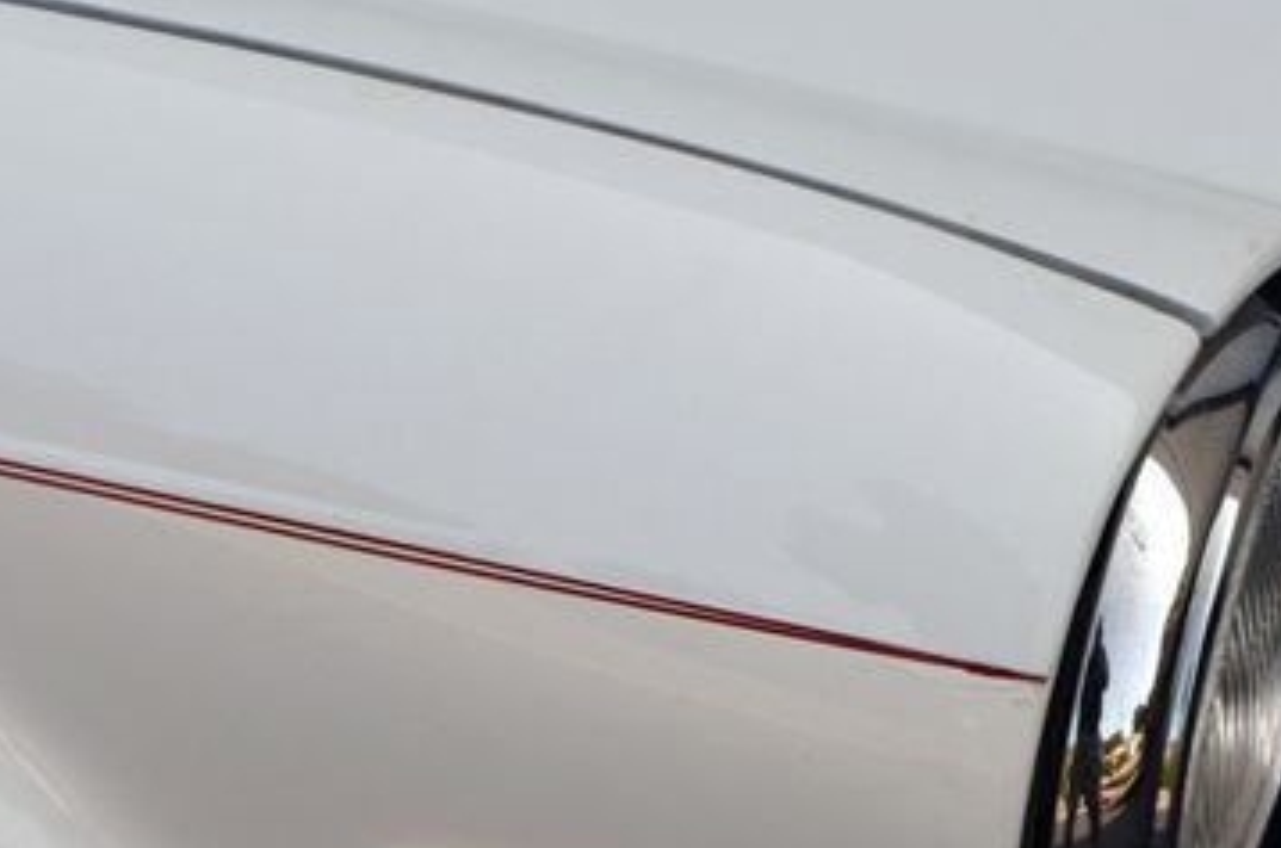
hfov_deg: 20.1
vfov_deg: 13.3
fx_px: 3621
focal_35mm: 102
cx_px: 619
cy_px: 723
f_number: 8
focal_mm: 38
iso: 160
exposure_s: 1/250
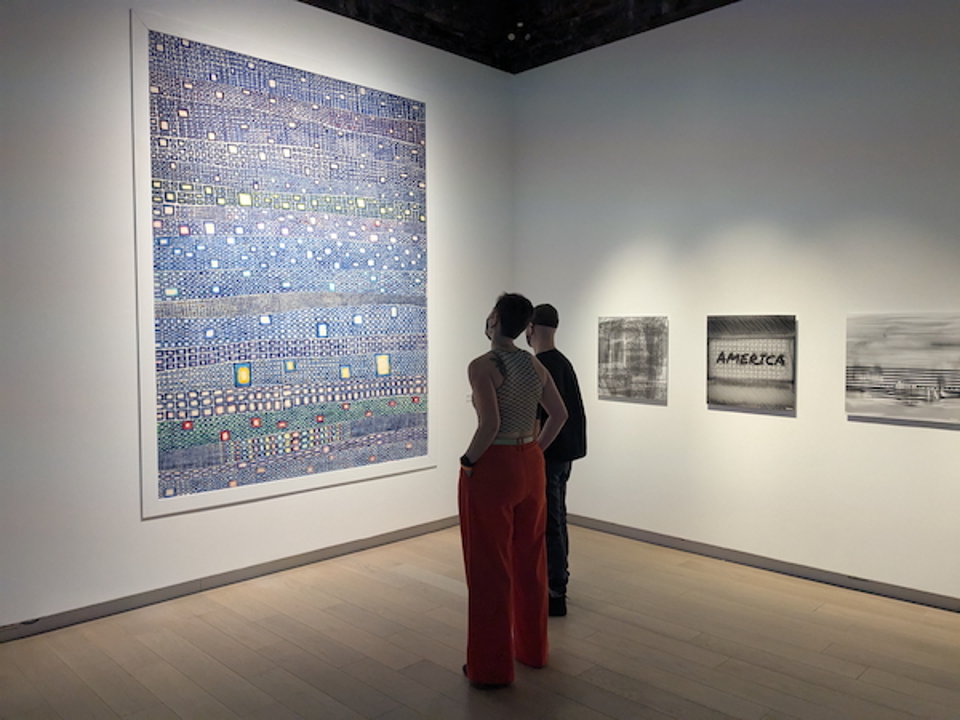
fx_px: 749
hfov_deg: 65.3
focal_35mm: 27
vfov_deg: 51.4
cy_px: 360
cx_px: 480
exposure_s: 1/120
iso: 700
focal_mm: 4.38
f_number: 1.73
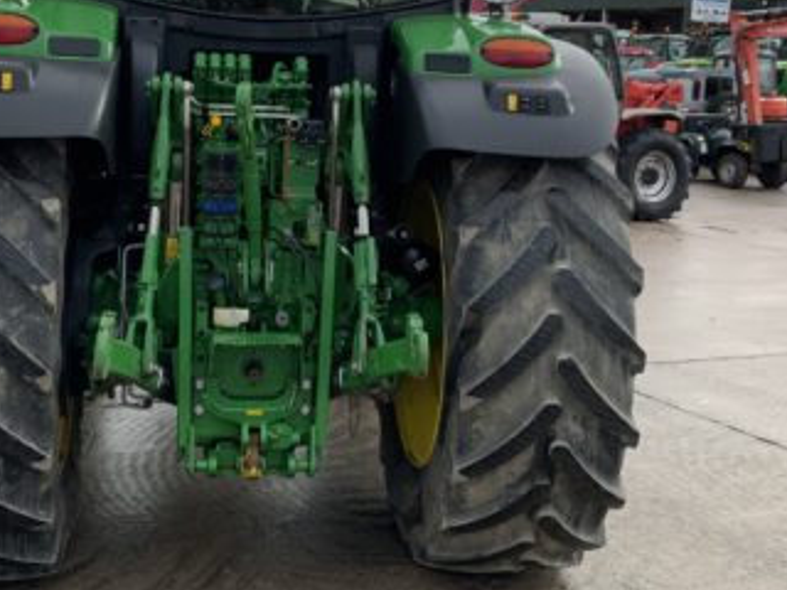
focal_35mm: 58
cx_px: 354
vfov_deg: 25.1
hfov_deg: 33.2
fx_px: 1319
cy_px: 179
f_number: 1.8
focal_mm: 3
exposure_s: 1/545
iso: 16
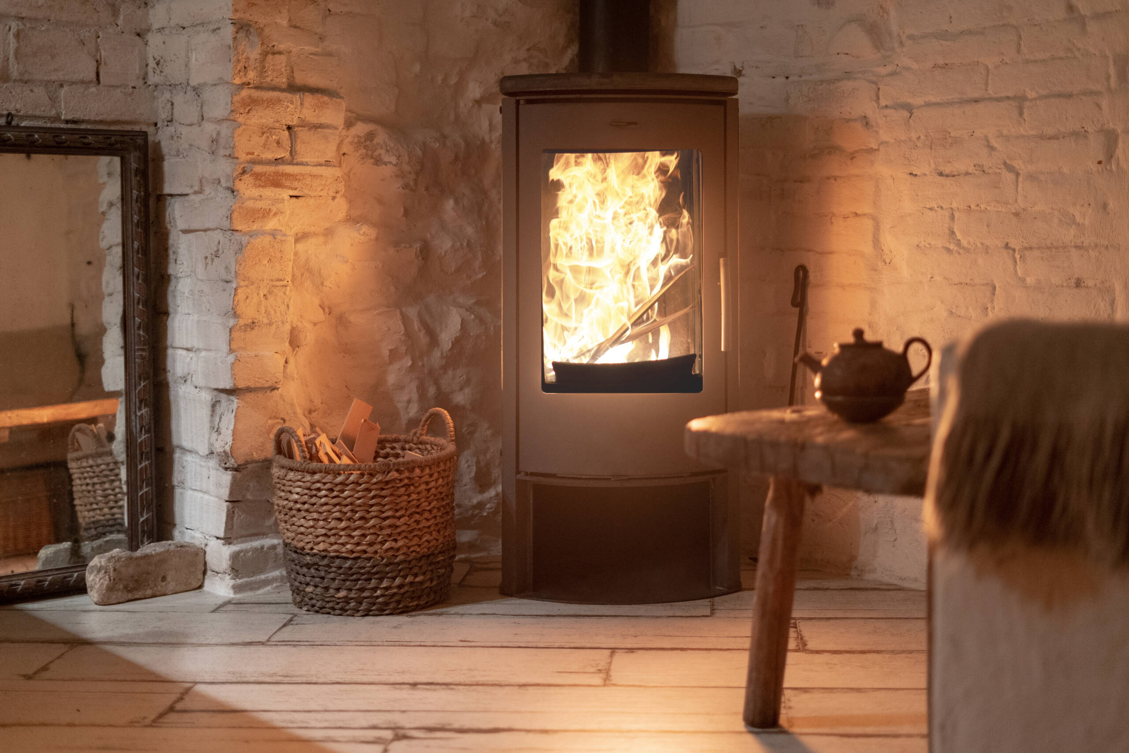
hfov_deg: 39.6
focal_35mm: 50
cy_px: 376
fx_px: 1568
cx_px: 564
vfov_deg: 27.0
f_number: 1.8
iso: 2000
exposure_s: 1/80
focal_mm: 50
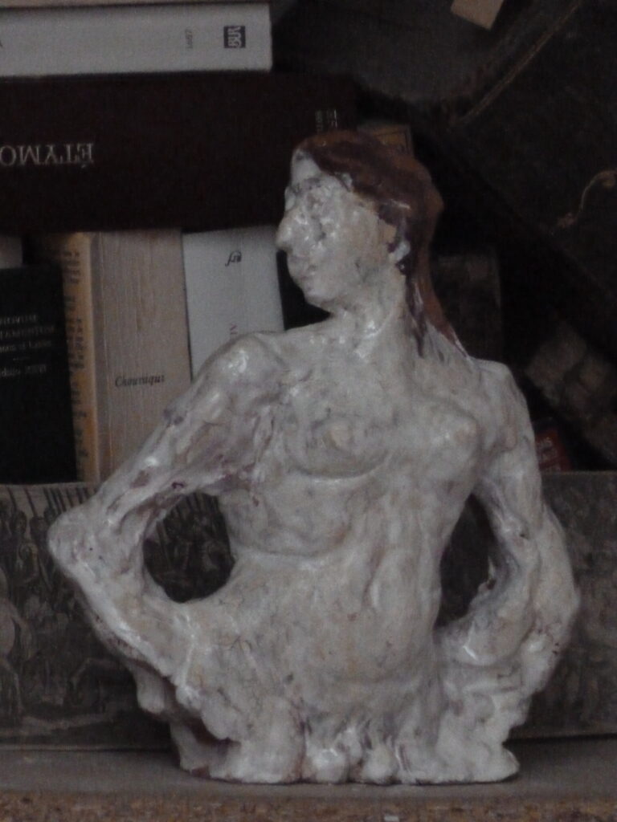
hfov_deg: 3.7
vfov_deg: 5.0
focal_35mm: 399
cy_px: 411
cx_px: 308
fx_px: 9482
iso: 1600
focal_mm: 49.2
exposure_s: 1/15
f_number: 4.9
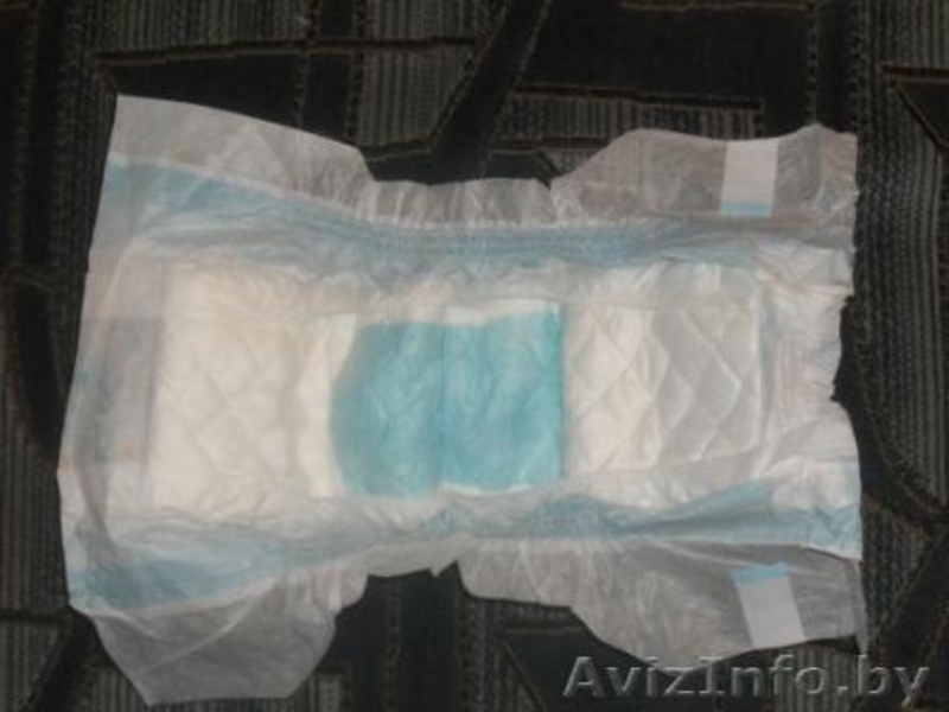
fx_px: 1645
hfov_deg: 32.2
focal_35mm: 60
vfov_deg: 24.4
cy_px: 356
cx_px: 474
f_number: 3.4
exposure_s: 1/45
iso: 200
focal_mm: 9.9
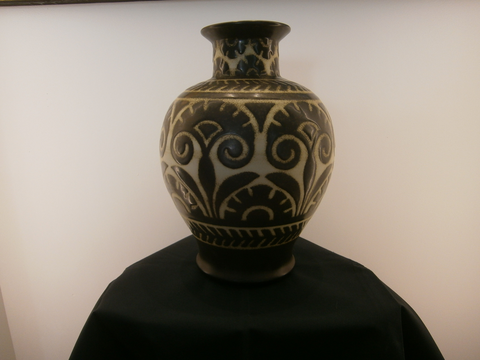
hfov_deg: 67.3
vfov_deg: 53.1
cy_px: 180
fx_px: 361
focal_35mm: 26
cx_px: 240
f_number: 2.8
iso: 80
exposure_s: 1/30
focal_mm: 4.7
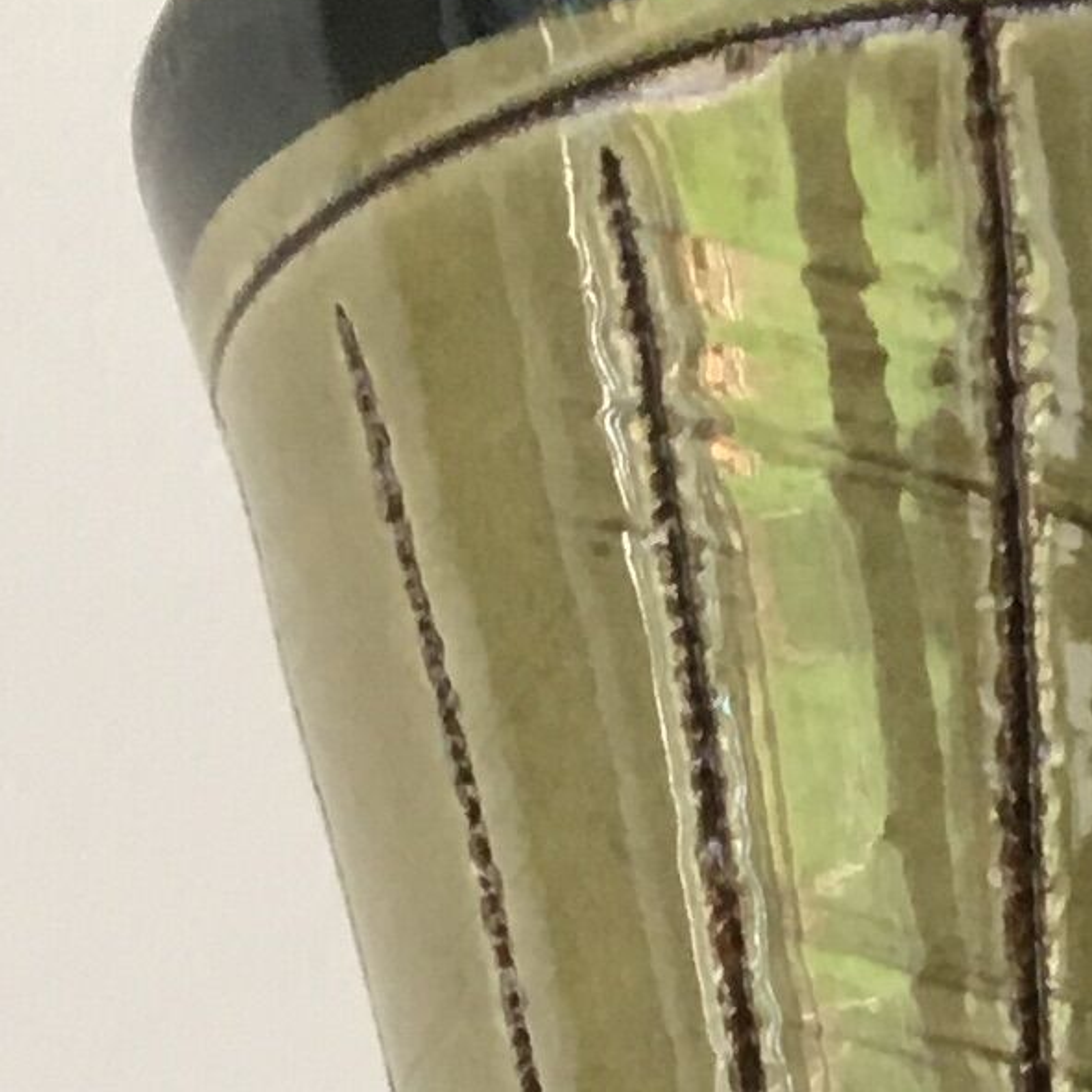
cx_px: 1537
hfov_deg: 9.7
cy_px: 2929
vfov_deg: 8.7
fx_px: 6246
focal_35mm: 175
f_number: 2.2
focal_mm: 4.15
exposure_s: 1/33
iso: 64
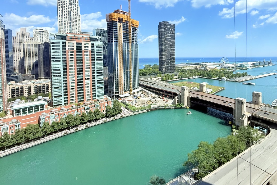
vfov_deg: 60.5
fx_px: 154
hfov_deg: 81.2
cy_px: 62
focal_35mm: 20
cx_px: 184
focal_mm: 2.22
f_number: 2.2
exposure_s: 1/1189
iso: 50
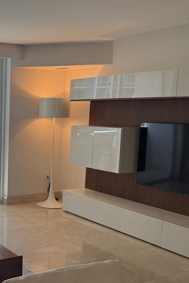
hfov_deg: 26.7
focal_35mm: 47
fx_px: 370
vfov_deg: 41.7
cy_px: 171
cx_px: -10
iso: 100
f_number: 1.78
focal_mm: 6.76
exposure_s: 1/321
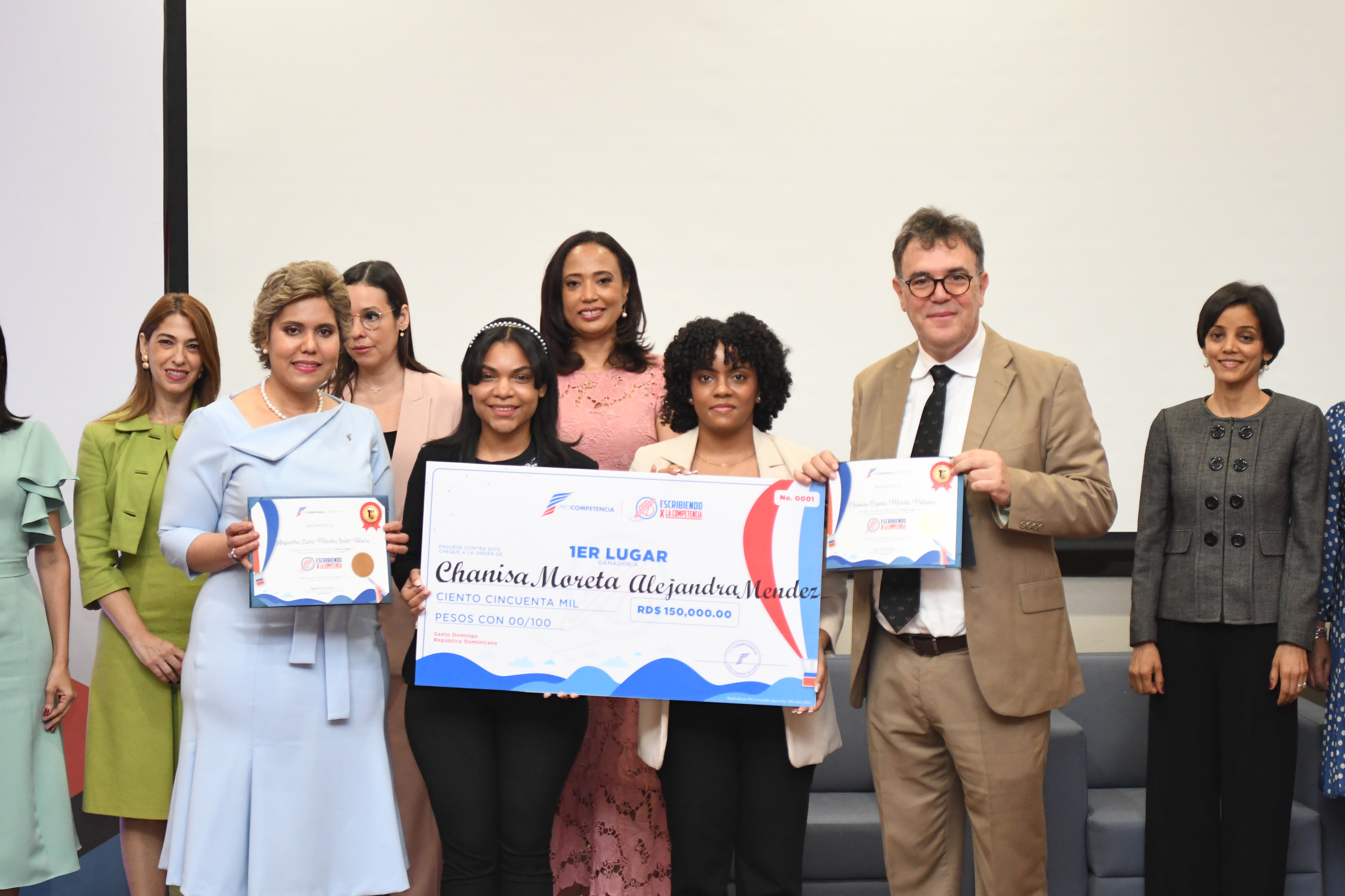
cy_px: 448
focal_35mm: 72
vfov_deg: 18.9
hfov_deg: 28.1
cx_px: 672
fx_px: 2690
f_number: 5.6
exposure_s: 1/160
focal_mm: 48
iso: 3200
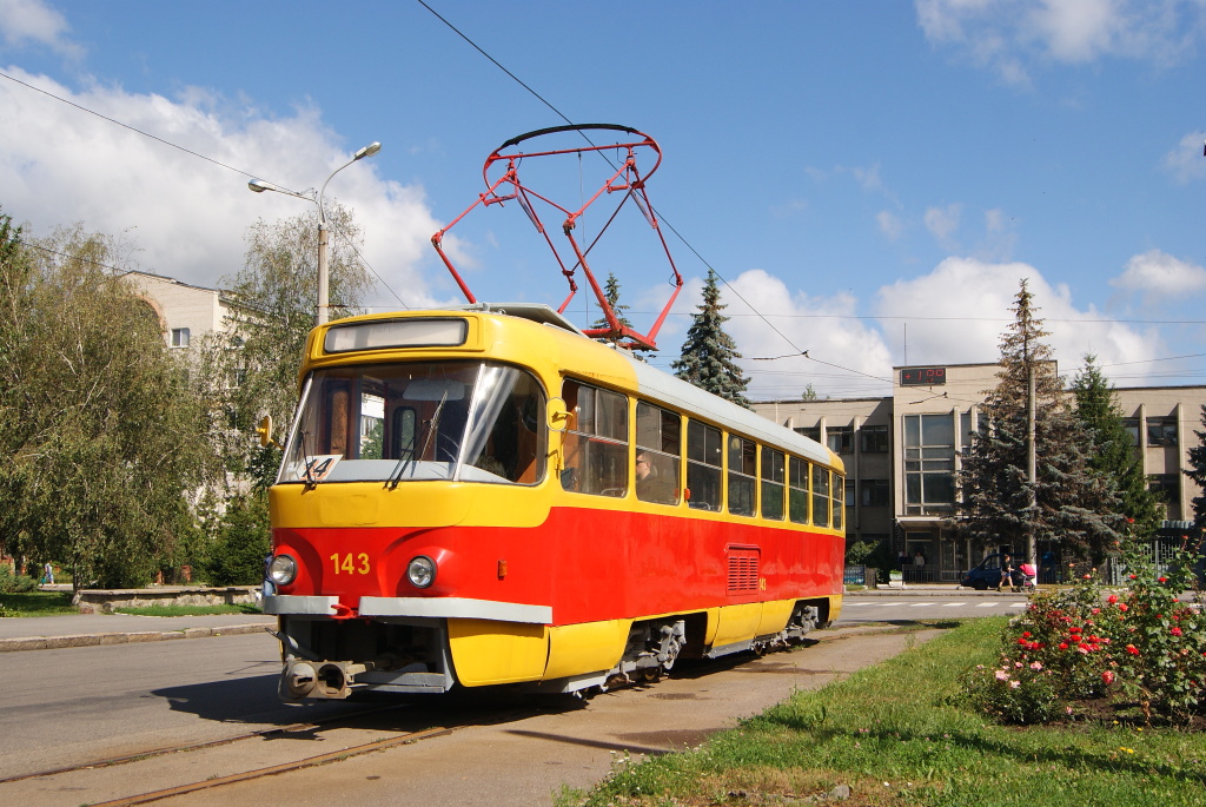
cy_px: 404
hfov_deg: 24.6
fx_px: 2766
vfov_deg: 16.6
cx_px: 603
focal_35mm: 82
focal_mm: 55
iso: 200
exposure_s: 1/640
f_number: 10
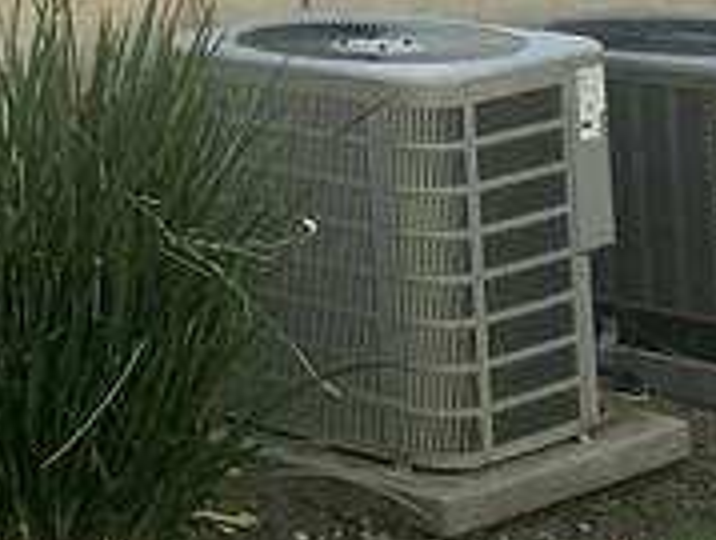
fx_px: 2839
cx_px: -992
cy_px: -584
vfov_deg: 10.0
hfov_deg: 11.8
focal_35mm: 137
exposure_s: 1/1256
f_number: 1.78
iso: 80
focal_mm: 6.86
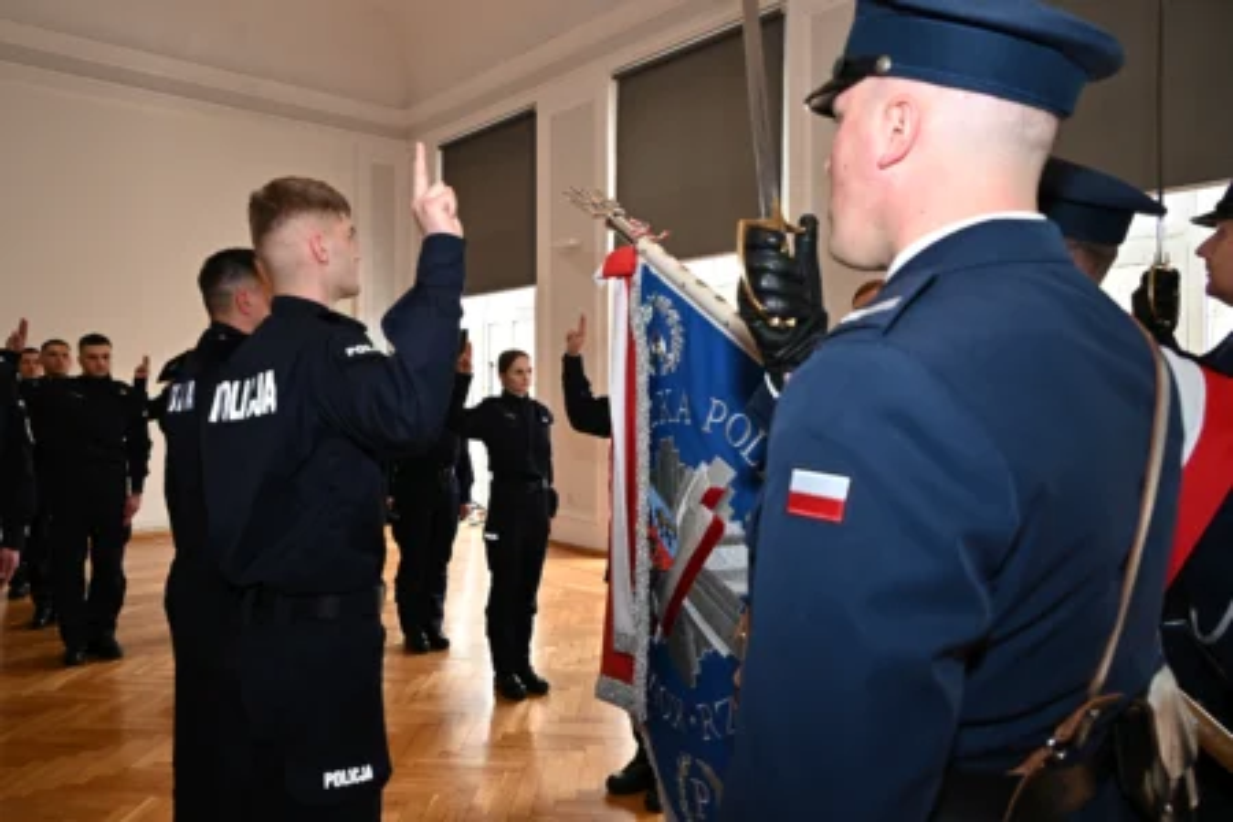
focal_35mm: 24
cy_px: 411
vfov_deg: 53.1
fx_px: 822
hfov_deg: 73.7
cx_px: 616
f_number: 6.3
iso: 1000
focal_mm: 24
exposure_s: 1/60
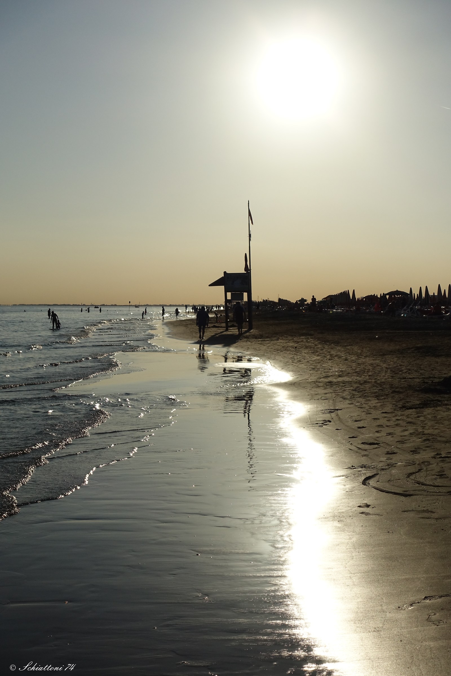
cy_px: 338
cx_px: 226
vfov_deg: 29.2
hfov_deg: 19.7
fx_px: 1297
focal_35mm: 69
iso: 320
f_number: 4
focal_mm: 25.46
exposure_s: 1/2000
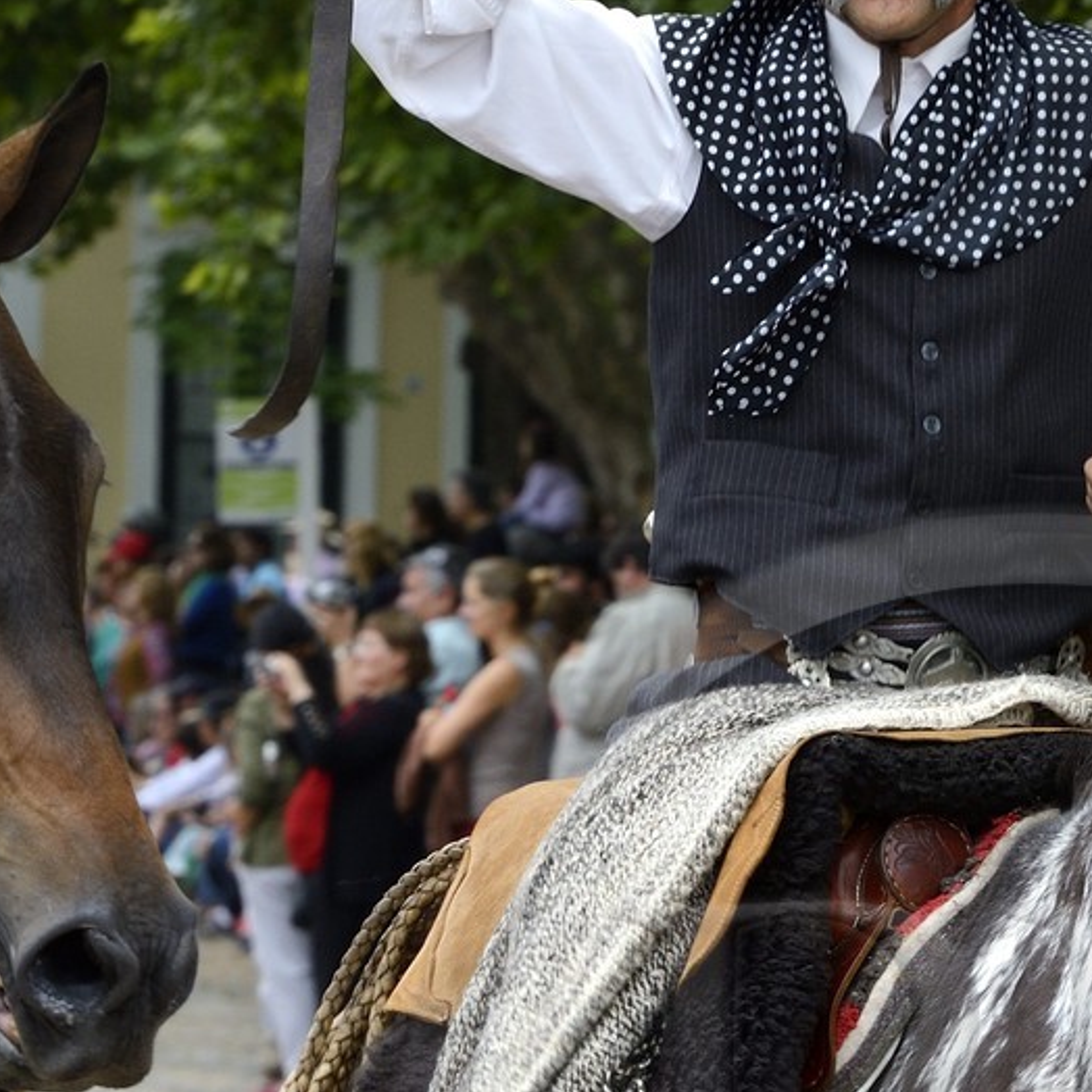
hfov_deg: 4.5
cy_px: 1163
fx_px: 13884
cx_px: 1036
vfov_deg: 4.5
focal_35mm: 389
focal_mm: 150
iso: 400
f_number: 11
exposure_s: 1/250
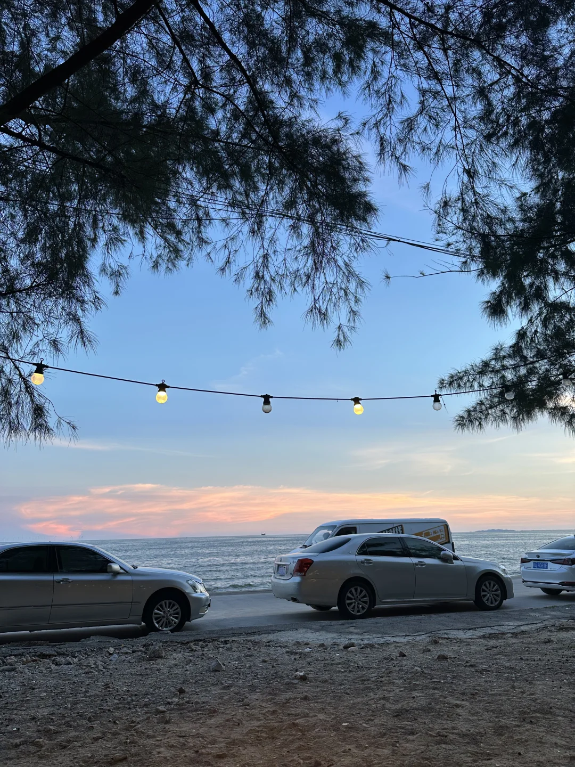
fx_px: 532
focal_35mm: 24
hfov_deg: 56.8
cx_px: 288
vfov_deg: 71.6
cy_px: 384
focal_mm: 6.86
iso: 64
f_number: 1.78
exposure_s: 1/100
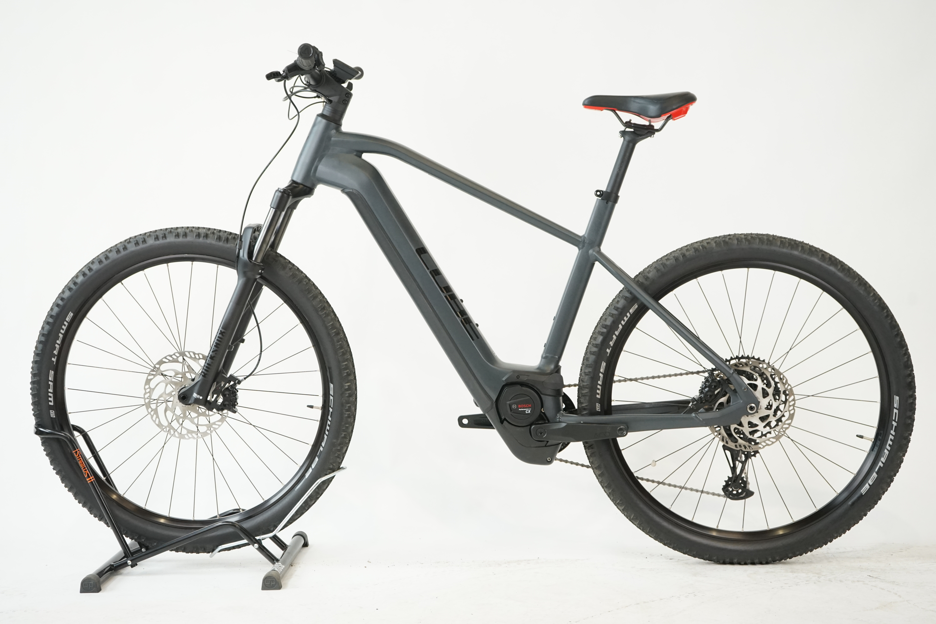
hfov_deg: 38.9
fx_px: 1326
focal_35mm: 51
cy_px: 312
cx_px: 468
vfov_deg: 26.5
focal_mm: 51
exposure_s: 1/200
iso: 2000
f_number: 5.6
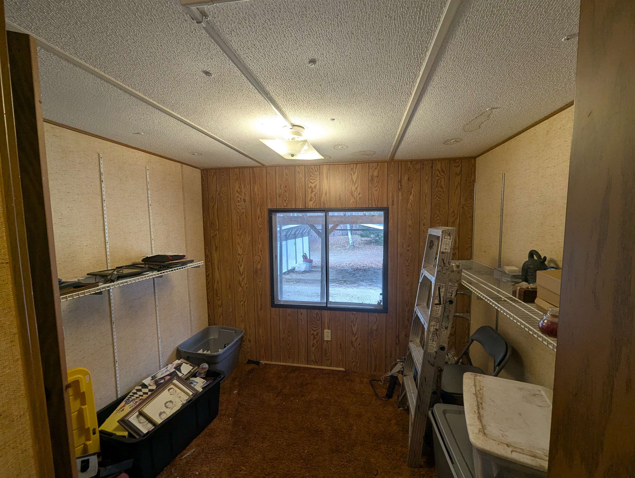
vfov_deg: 90.1
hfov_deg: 106.1
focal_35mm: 13
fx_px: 239
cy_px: 239
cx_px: 318
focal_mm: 1.95
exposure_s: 1/60
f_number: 2.2
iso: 75
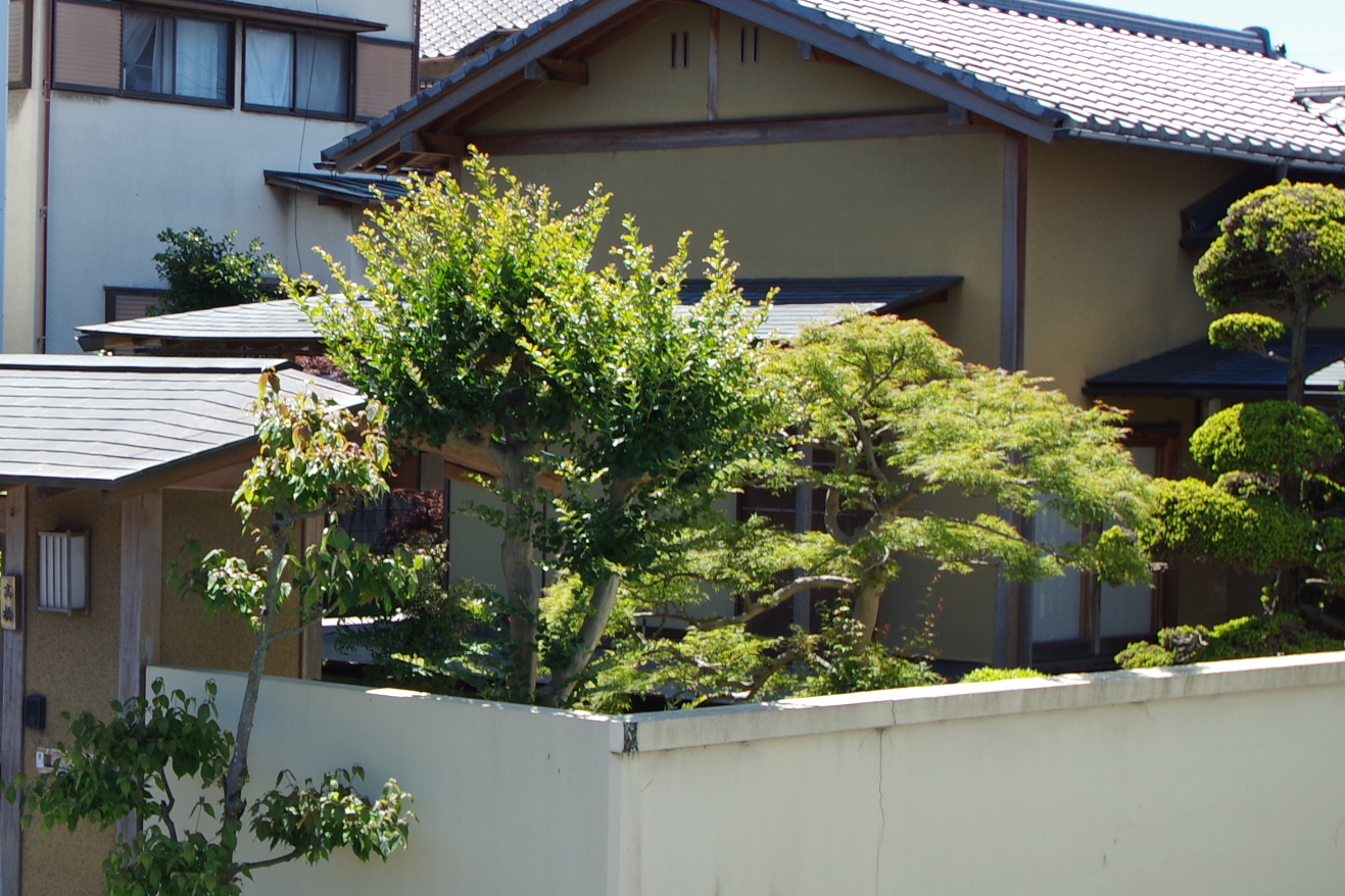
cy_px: 437
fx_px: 3138
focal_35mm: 84
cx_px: 192
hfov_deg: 23.7
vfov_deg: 16.3
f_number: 8
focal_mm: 24
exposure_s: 1/125
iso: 100
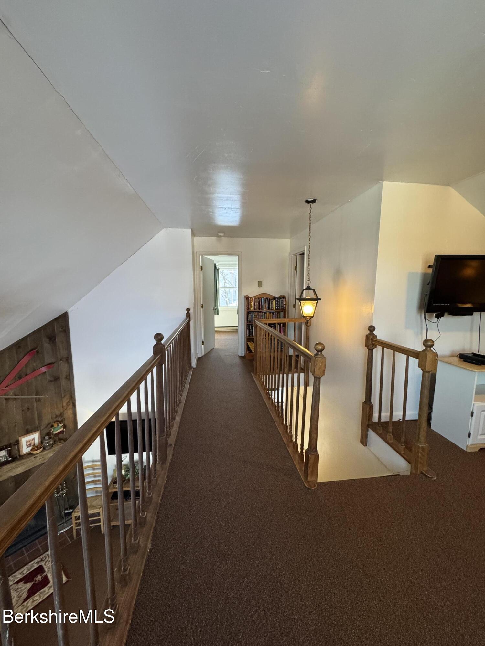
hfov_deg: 85.7
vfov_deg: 102.1
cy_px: 323
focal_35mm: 14
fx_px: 262
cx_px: 242
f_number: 2.2
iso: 250
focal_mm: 2.22
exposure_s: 1/60
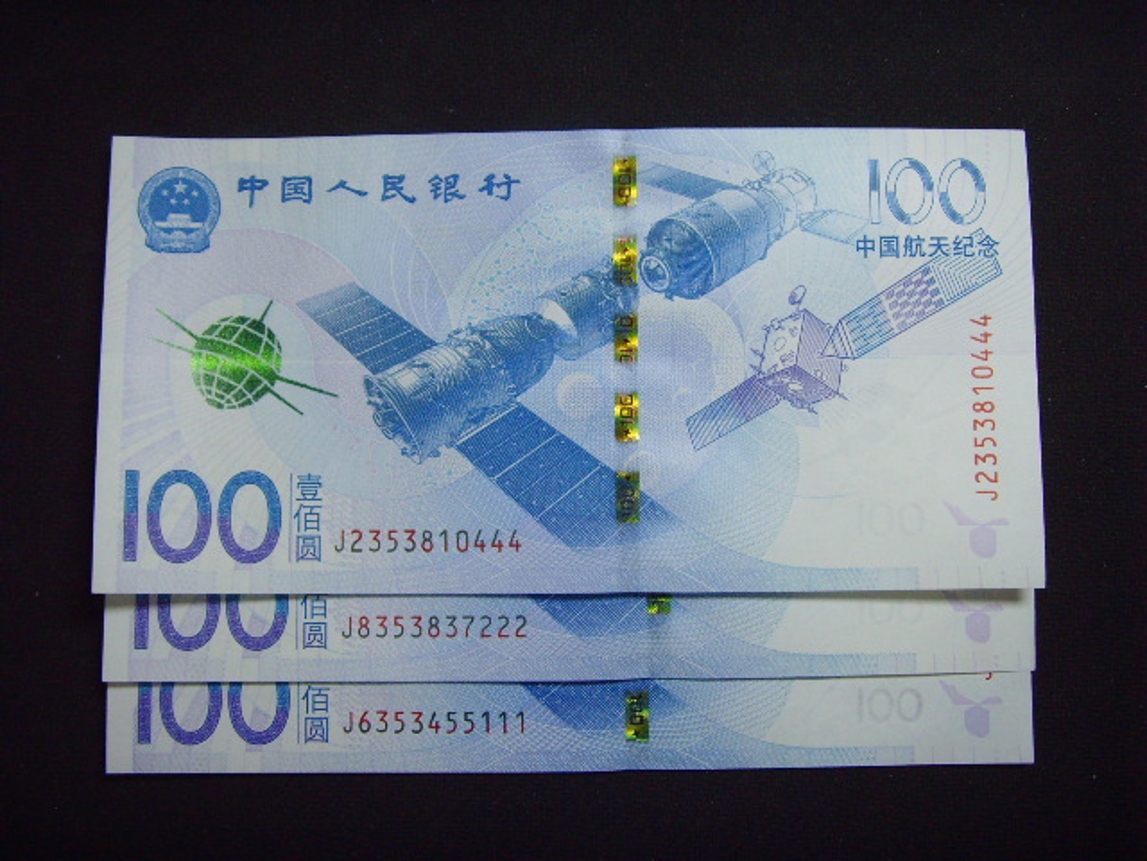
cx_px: 574
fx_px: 1292
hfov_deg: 47.9
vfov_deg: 36.8
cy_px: 430
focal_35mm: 39
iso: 200
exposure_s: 1/20
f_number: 3.5
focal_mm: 6.6
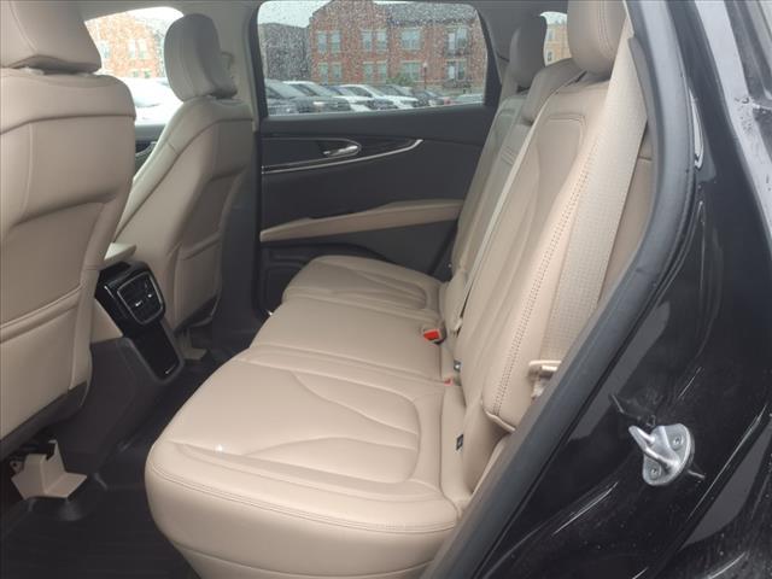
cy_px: 290
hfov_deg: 65.3
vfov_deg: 51.4
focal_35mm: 27
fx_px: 602
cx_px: 386
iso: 50
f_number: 1.9
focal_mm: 3.58
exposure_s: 1/60.2
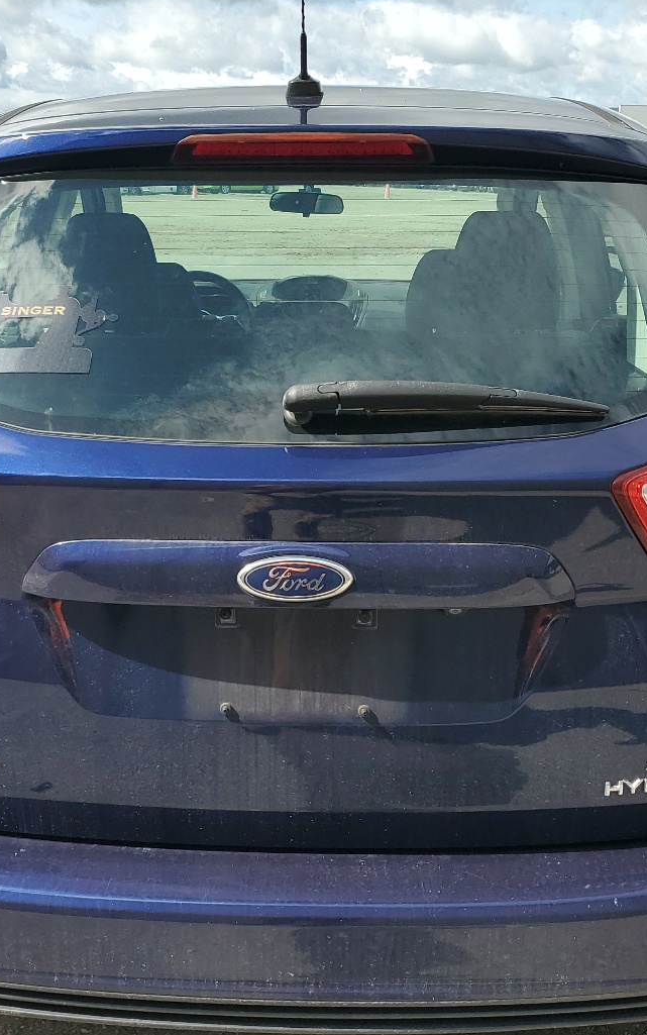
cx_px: 279
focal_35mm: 43
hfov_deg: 29.8
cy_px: 533
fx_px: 1213
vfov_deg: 46.2
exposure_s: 1/2500
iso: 50
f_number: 1.5
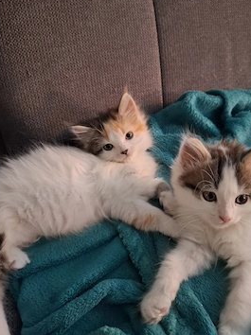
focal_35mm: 26
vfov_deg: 67.3
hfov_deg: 53.0
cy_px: 162
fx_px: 252
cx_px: 134
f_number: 1.8
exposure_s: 1/25
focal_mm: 5.54
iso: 640
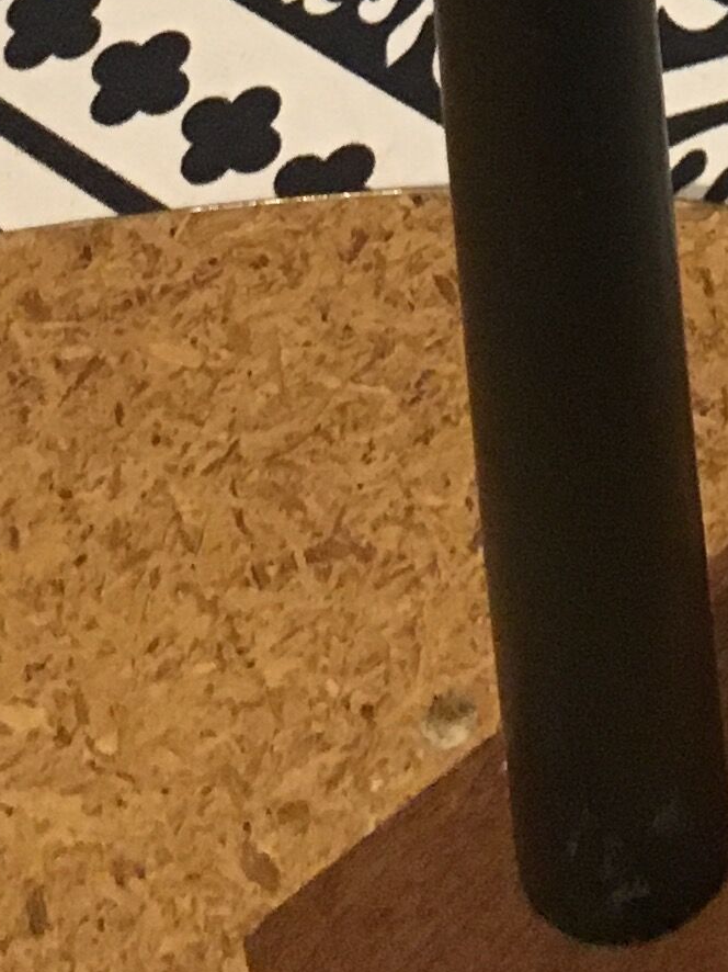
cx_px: 868
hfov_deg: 11.0
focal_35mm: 132
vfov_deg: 13.4
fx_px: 3703
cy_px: -770
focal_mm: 4.15
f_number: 2.2
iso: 200
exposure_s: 1/20
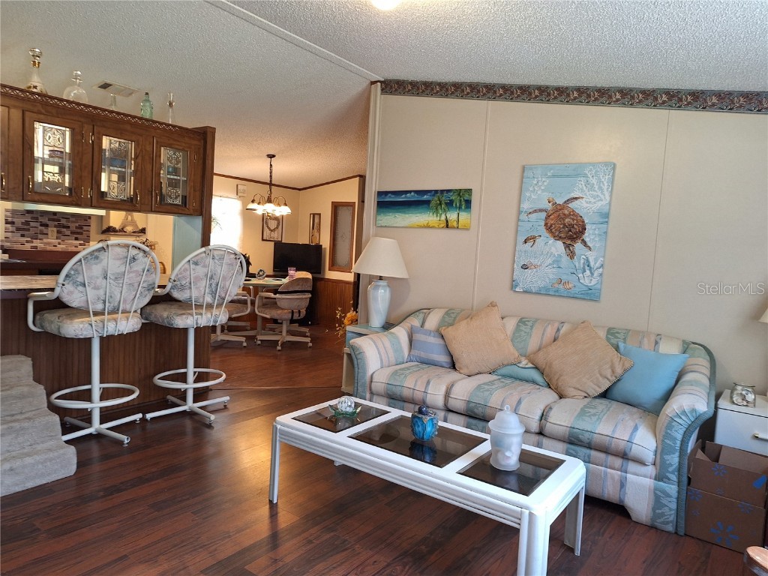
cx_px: 384
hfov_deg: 73.9
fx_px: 510
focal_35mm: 23
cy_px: 288
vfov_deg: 58.9
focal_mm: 5.54
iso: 160
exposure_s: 1/40
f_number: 1.8
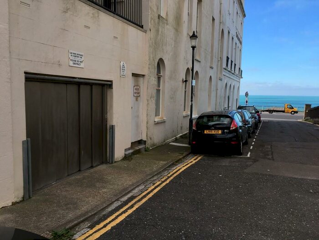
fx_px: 267
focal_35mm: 29
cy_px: 120
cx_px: 160
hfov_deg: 61.7
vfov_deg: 48.2
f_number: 2.2
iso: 25
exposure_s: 1/693
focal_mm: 4.15
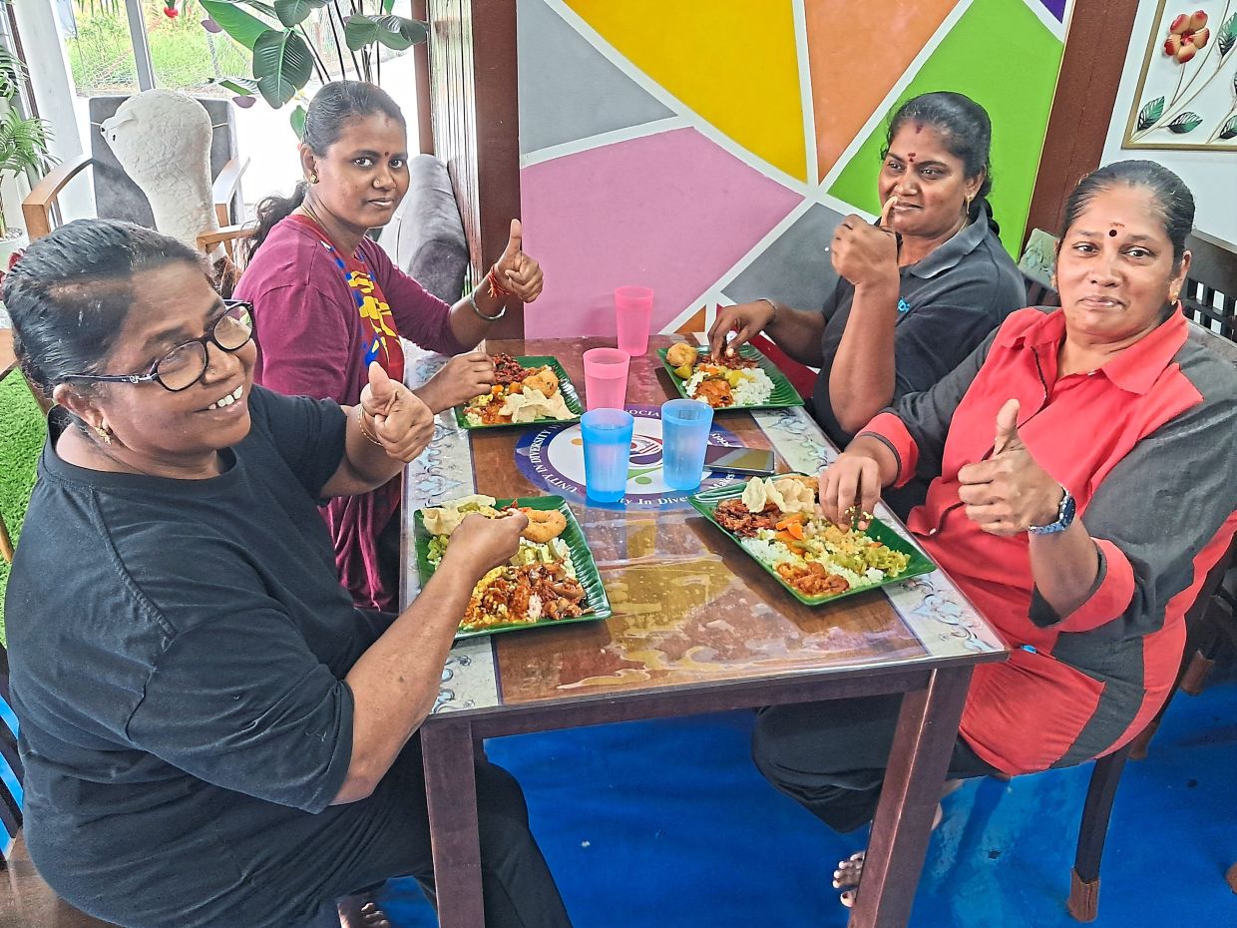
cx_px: 618
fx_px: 965
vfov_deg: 51.4
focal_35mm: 27
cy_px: 464
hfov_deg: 65.3
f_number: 1.8
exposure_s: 1/50
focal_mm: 4
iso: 400
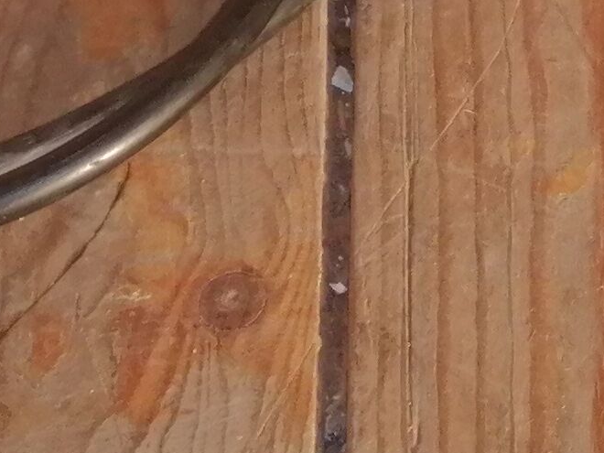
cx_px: 770
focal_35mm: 164
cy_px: -375
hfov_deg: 11.7
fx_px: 2862
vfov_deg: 8.7
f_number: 1.8
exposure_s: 1/100
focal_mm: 3.62
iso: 80
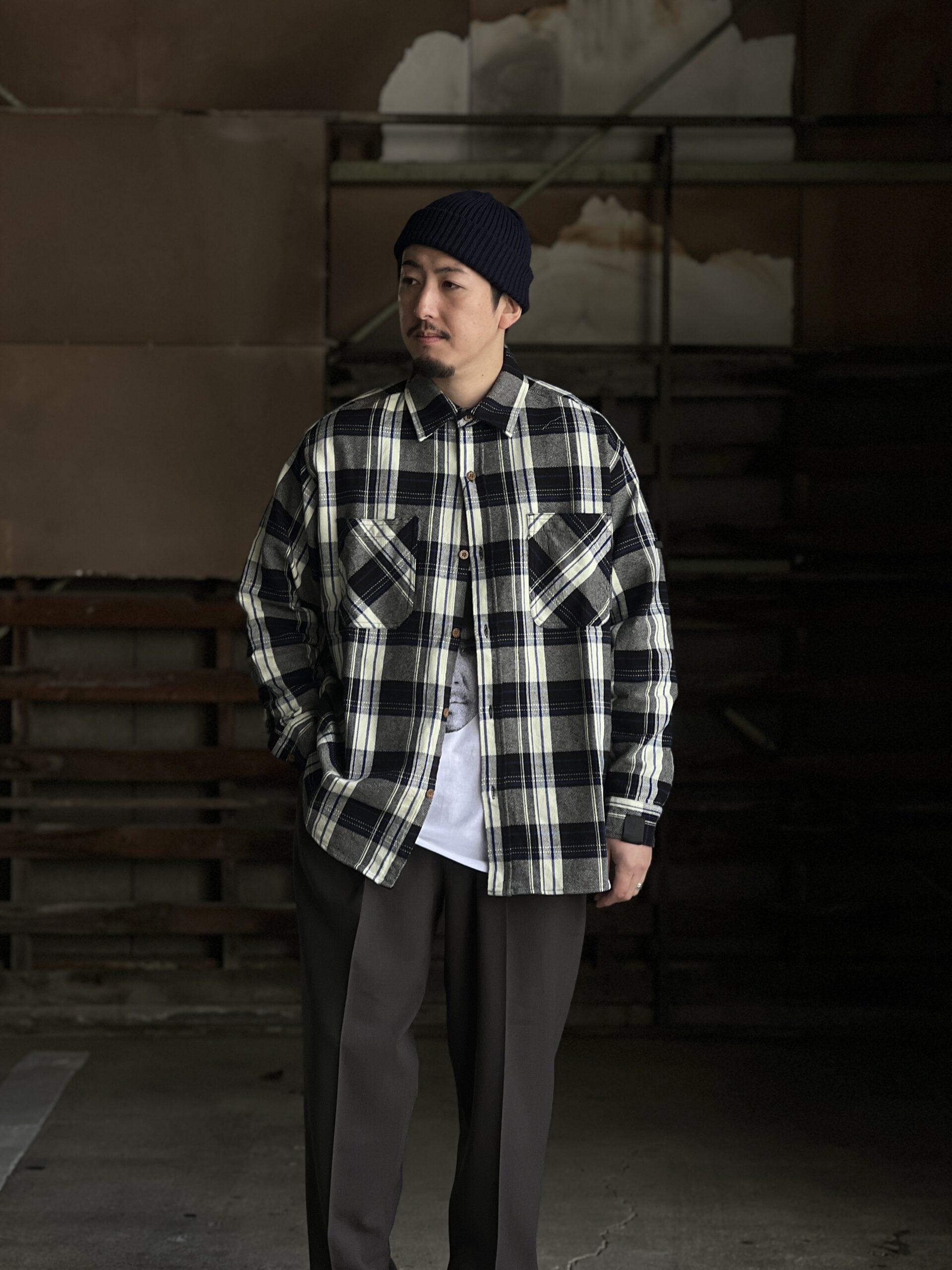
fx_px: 2824
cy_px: 635
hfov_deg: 19.1
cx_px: 476
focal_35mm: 77
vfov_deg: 25.3
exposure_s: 1/121
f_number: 2.8
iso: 64
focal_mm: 9
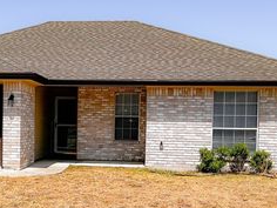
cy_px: 138
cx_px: 80
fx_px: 440
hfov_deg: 34.4
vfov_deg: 26.4
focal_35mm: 55
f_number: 1.6
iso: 50
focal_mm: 5.1
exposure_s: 1/4900
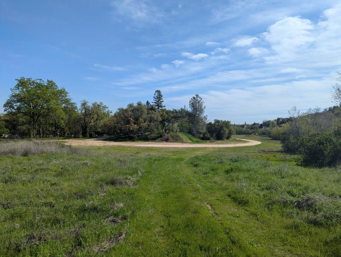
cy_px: 128
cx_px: 170
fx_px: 237
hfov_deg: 71.5
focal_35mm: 24
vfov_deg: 56.9
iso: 47
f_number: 1.85
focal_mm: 6.81
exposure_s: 1/2976
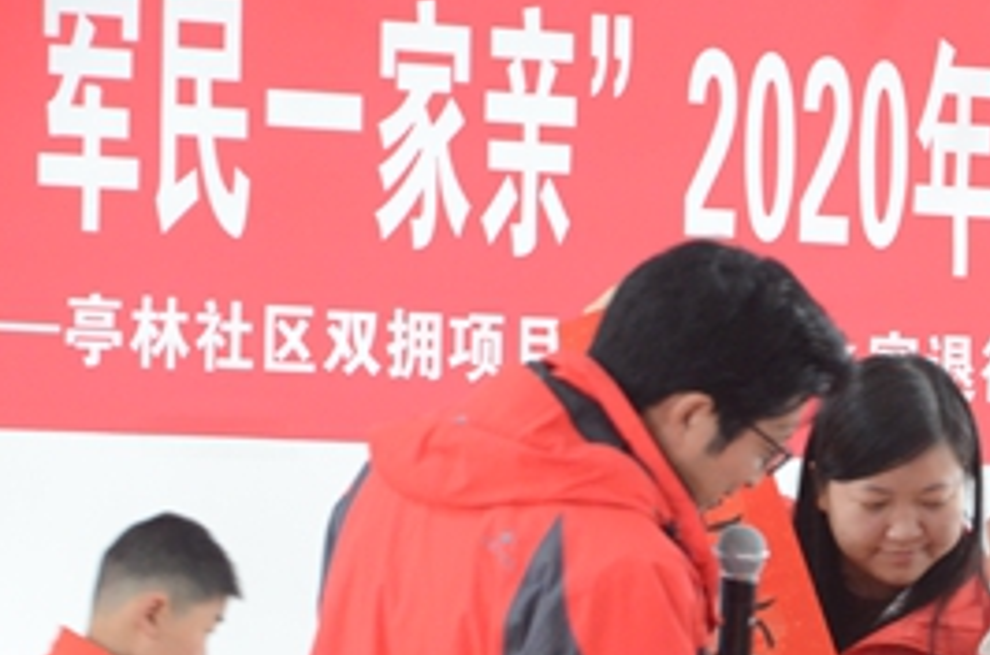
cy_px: 664
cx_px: 1113
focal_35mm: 169
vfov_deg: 8.0
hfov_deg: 12.0
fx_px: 4636
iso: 3200
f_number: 2.8
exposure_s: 1/45
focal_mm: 50
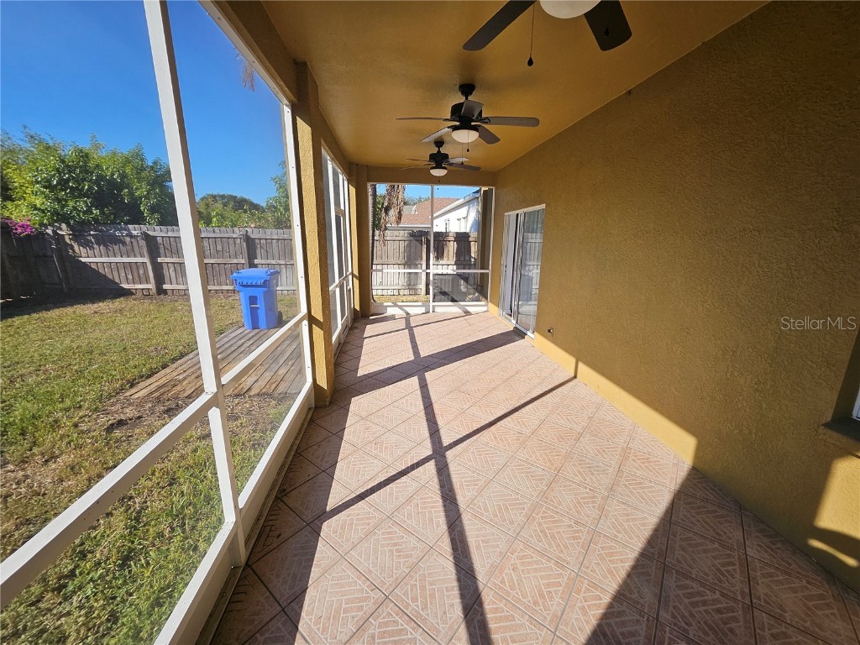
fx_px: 323
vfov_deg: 89.9
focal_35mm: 13
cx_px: 430
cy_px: 322
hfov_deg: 106.2
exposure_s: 1/557
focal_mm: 1.7
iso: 32
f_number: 2.2
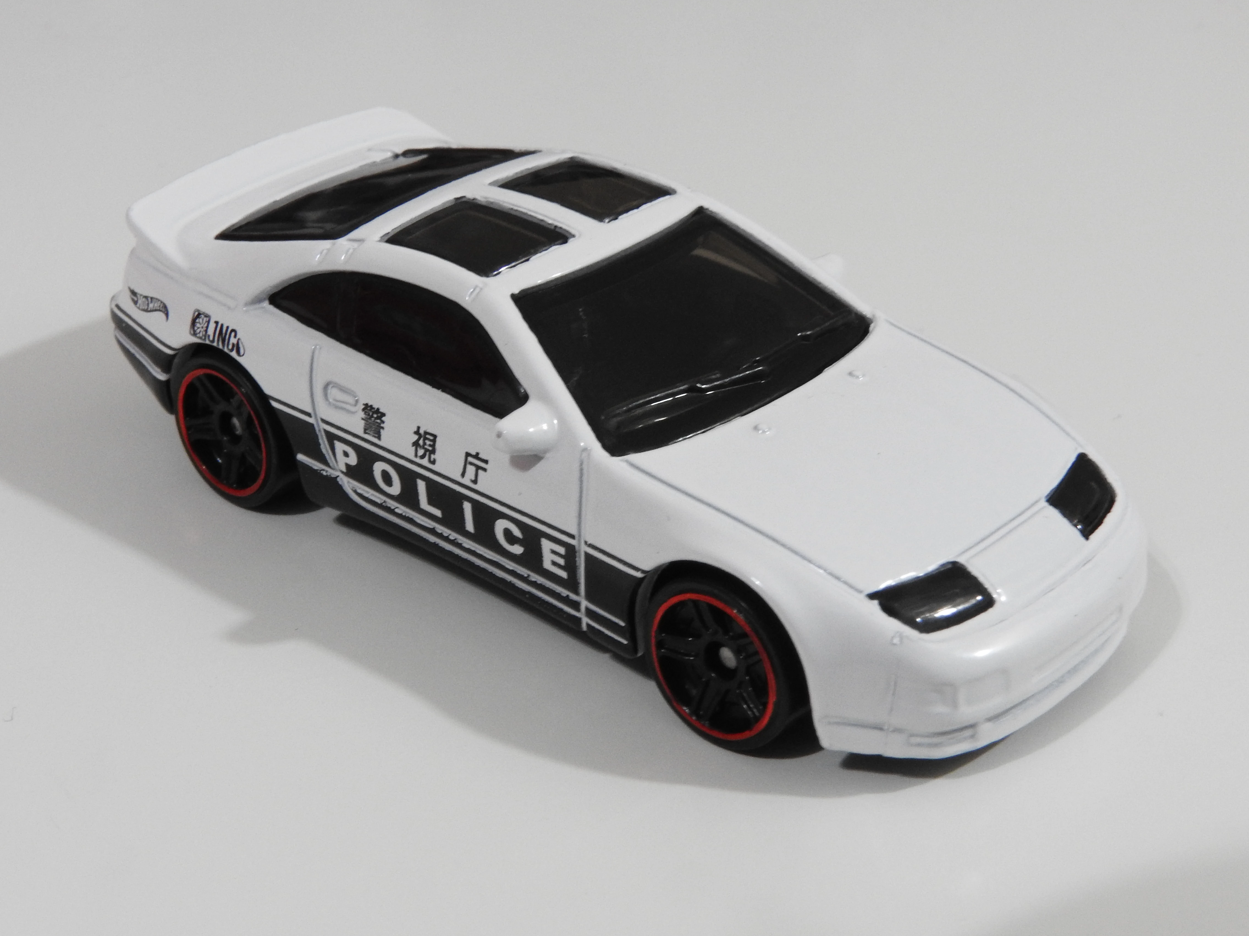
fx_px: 2562
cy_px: 465
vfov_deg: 20.7
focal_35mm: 71
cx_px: 616
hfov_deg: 27.4
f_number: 8
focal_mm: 12.5
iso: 500
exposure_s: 1/10
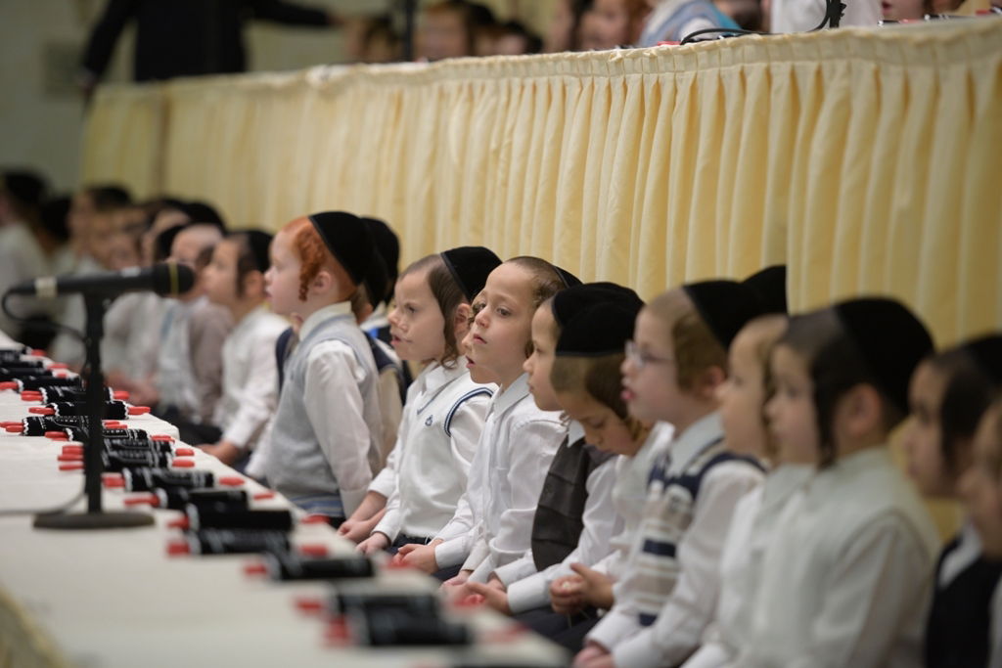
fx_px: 5010
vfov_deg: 7.6
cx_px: 501
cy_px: 334
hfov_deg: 11.4
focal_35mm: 180
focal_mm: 180
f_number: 2.8
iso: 500
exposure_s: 1/125
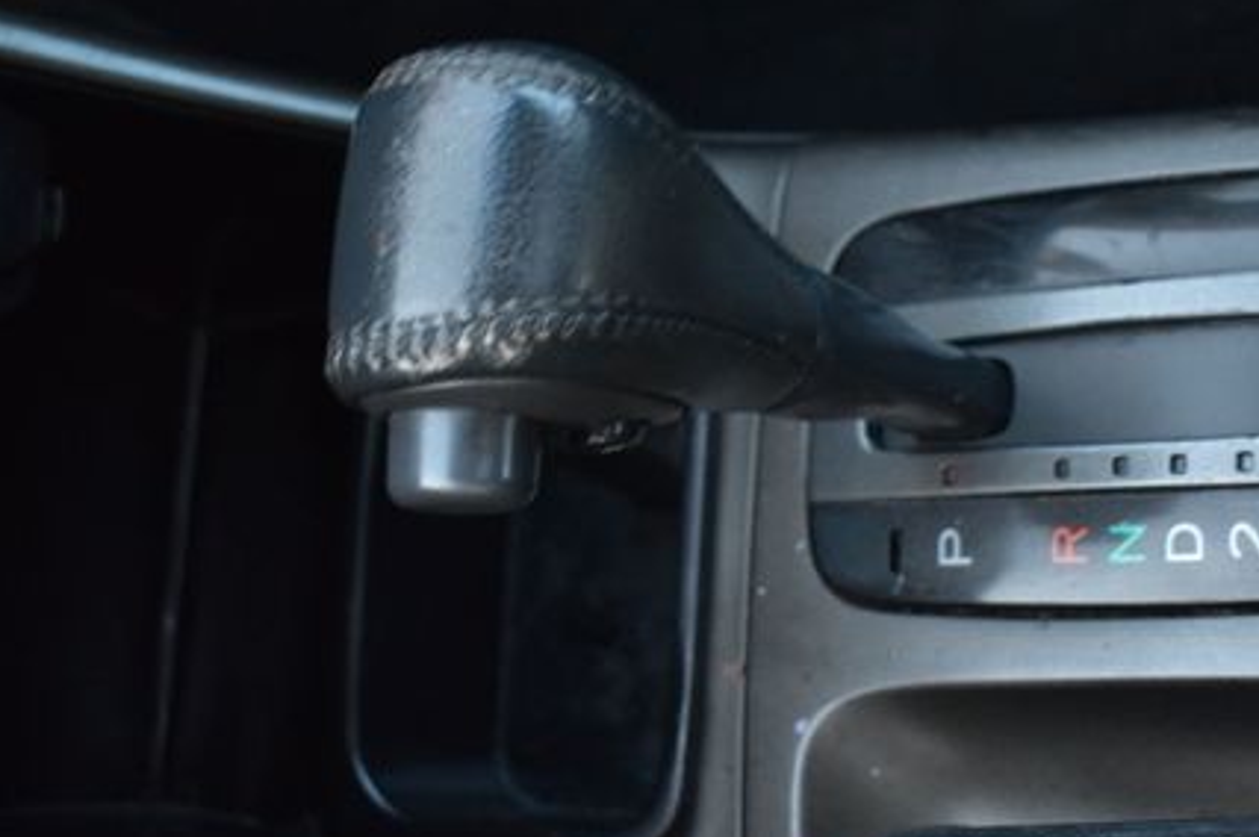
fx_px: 2123
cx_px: 746
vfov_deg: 22.3
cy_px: 469
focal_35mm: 61
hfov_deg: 32.9
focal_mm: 27
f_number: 4
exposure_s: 1/13
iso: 1600
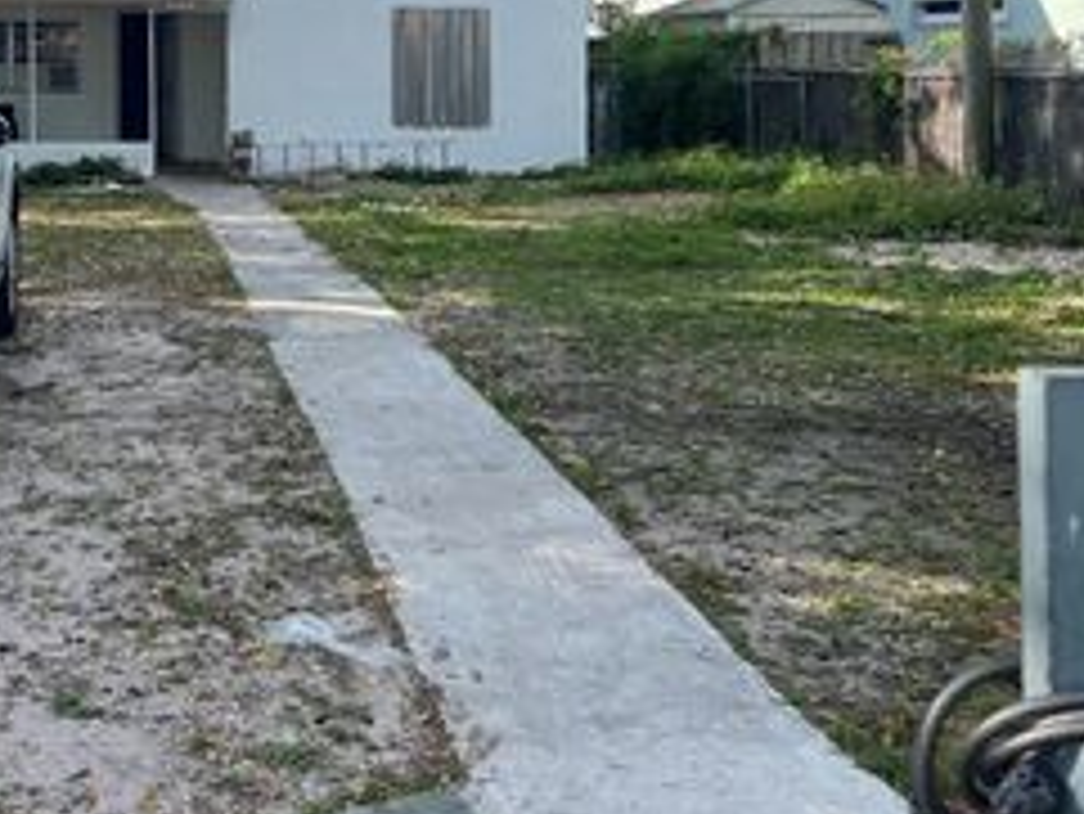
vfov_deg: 25.9
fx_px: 1692
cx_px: 58
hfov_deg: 33.2
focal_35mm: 54
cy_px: 25
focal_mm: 5.7
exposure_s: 1/1326
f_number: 1.5
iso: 50
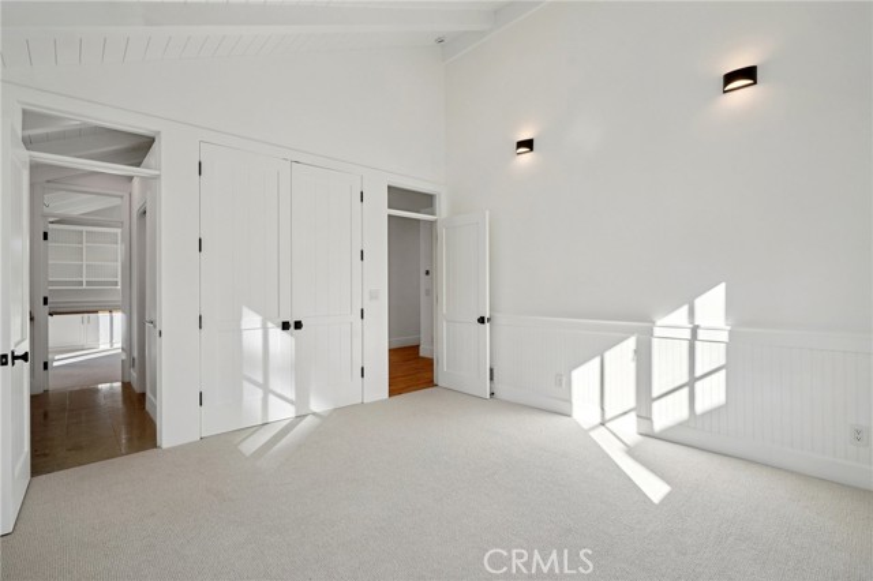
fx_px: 388
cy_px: 290
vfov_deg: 73.7
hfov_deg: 96.8
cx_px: 436
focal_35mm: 16
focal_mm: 16
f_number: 8
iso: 400
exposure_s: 1/160
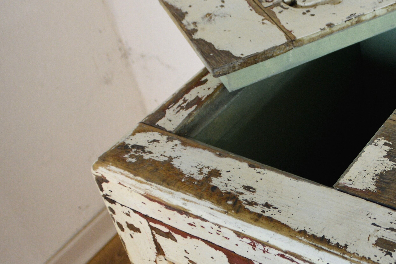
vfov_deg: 20.8
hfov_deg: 27.9
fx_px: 715
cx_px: 449
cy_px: 86
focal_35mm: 65
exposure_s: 1/60
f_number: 4
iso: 400
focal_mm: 18
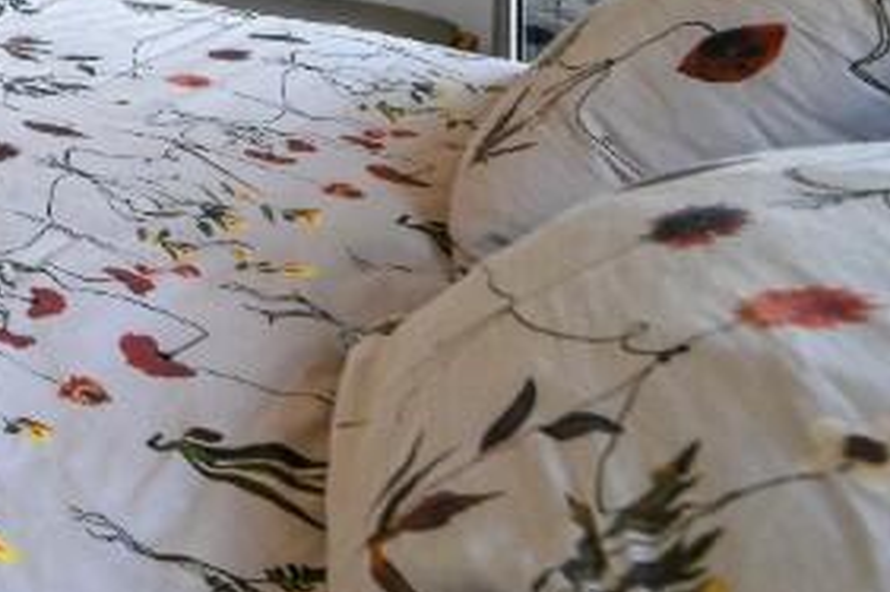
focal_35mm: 51
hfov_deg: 24.7
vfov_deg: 21.5
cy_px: -334
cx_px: -576
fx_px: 1260
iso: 400
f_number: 8
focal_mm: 14
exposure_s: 1/5
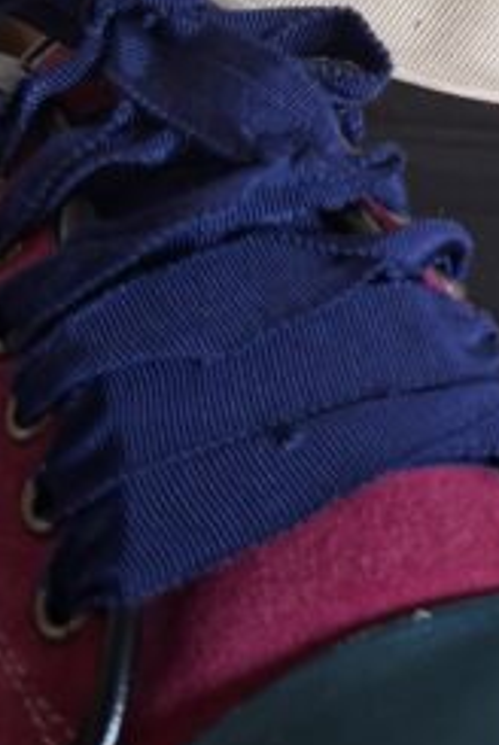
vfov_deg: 25.3
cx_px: 618
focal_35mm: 78
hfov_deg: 16.7
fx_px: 1617
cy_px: 109
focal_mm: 5.54
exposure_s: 1/33
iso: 320
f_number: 1.8
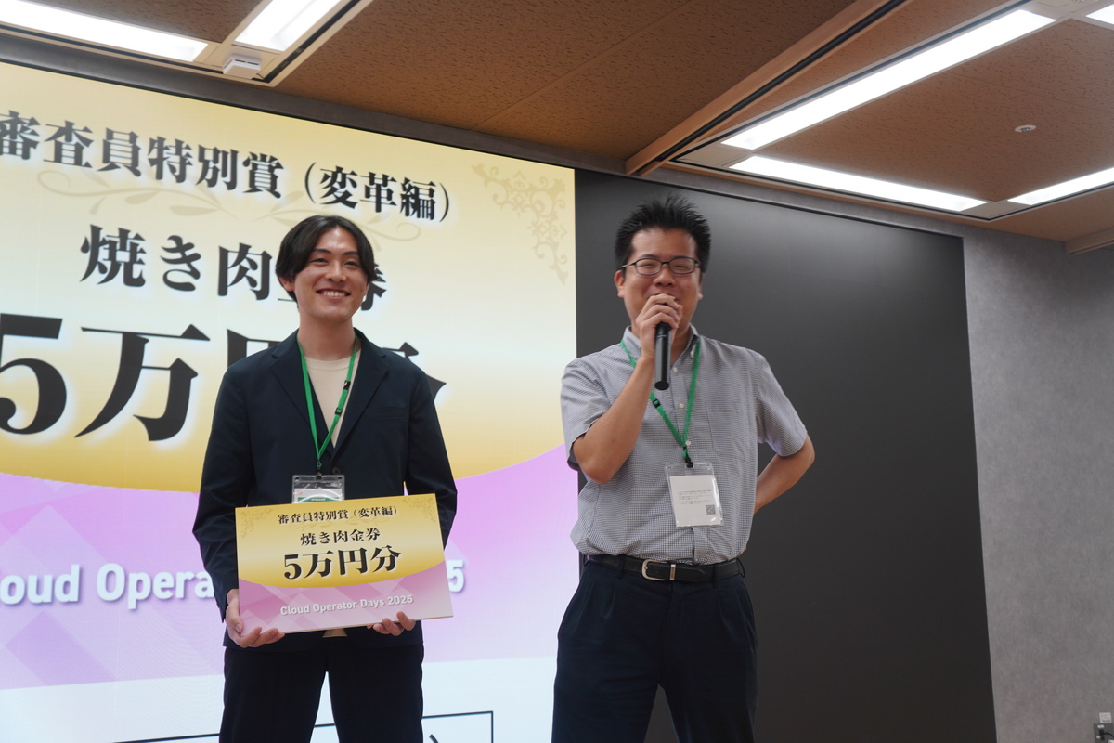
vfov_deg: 31.9
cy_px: 372
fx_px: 1300
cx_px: 557
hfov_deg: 46.4
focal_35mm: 42
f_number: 4
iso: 200
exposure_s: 1/50
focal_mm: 28
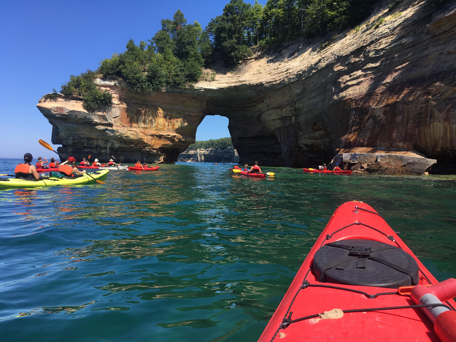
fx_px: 382
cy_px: 171
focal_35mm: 29
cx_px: 228
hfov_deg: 61.7
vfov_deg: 48.2
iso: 25
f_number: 2.2
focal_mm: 4.15
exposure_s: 1/999
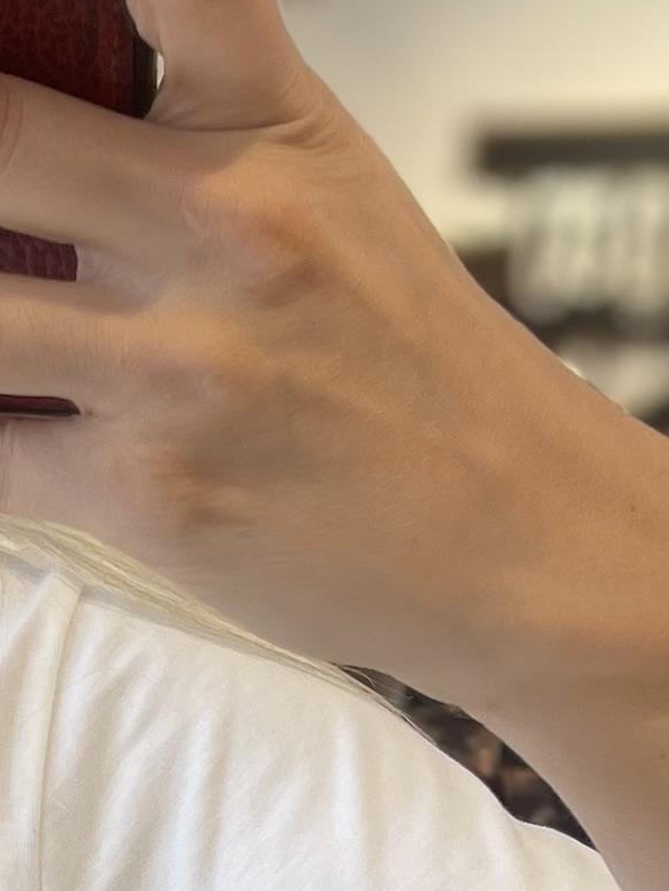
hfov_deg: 10.4
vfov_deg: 13.9
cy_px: 1286
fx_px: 3451
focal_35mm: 134
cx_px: -562
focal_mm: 5.1
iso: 32
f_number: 1.6
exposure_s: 1/129
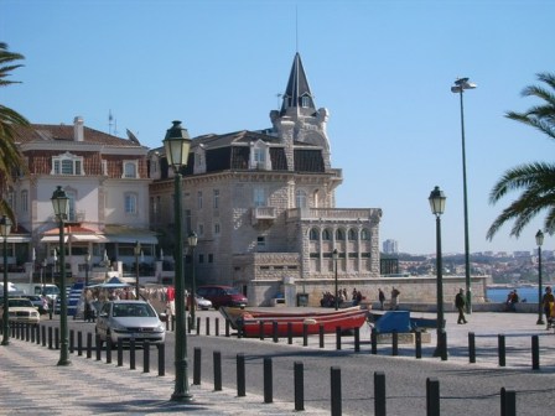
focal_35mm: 103
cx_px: 278
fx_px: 1651
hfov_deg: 19.1
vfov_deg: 14.4
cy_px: 208
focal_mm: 17.14
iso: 50
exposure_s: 1/176
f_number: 10.1
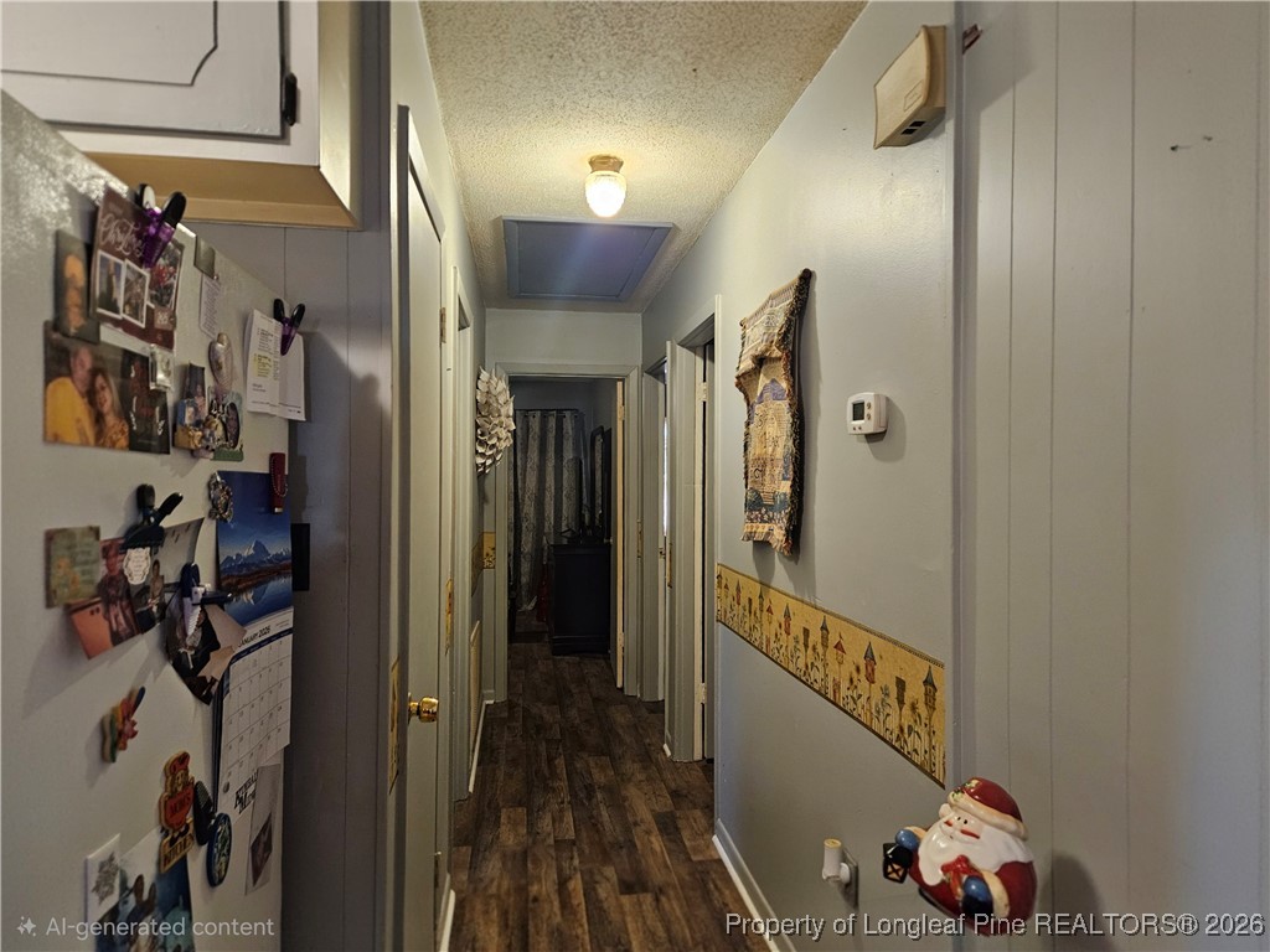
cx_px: 635
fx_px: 844
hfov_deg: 73.9
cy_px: 476
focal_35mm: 23
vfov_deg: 58.9
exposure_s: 1/120
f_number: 1.8
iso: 1000
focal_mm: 5.4
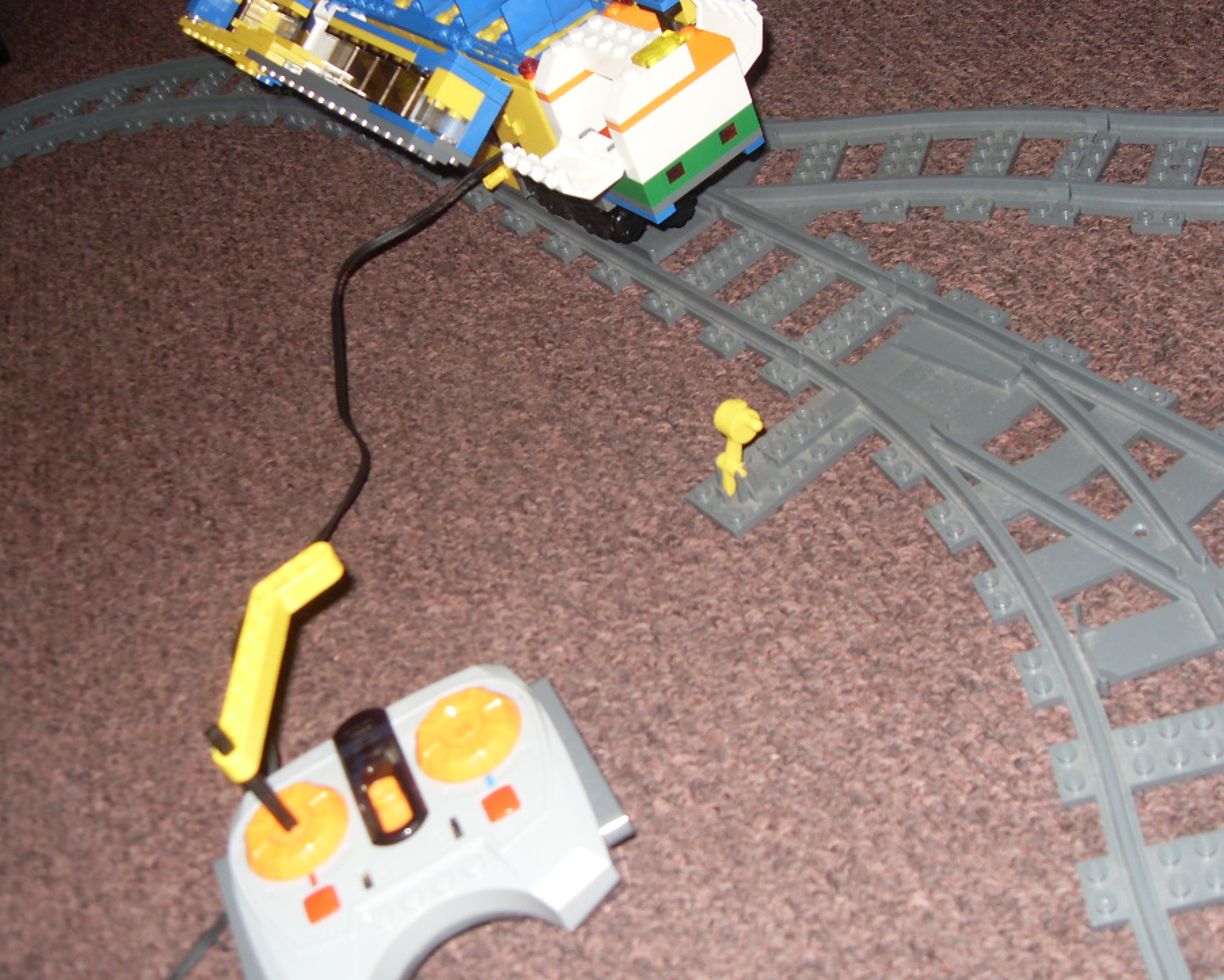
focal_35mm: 41
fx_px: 1486
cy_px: 471
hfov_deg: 44.8
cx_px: 650
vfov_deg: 36.5
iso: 100
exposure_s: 1/45
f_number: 2.8
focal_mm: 6.3
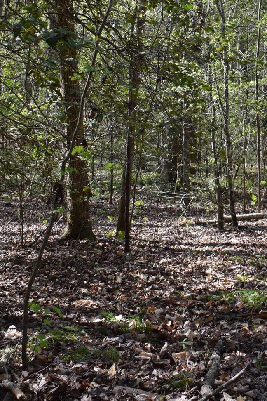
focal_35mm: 64
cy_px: 110
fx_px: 712
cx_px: 189
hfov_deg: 21.1
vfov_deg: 31.0
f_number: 7.1
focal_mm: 18
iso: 400
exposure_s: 1/200
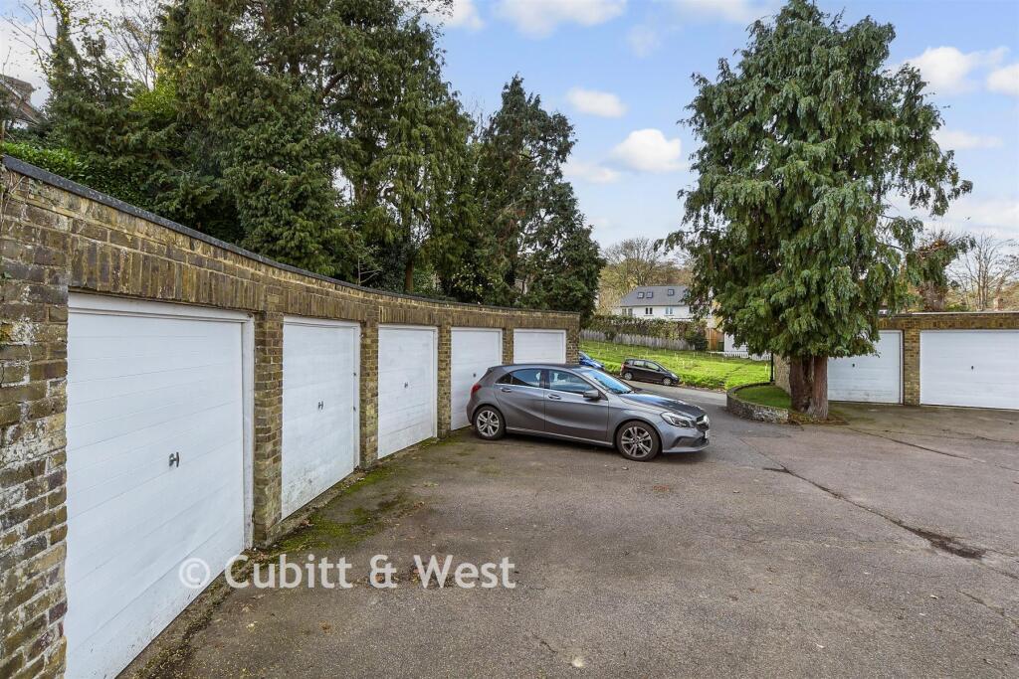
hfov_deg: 93.3
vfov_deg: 70.5
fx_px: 481
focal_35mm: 17
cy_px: 340
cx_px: 510
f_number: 9
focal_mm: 11.5
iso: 160
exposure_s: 1/40
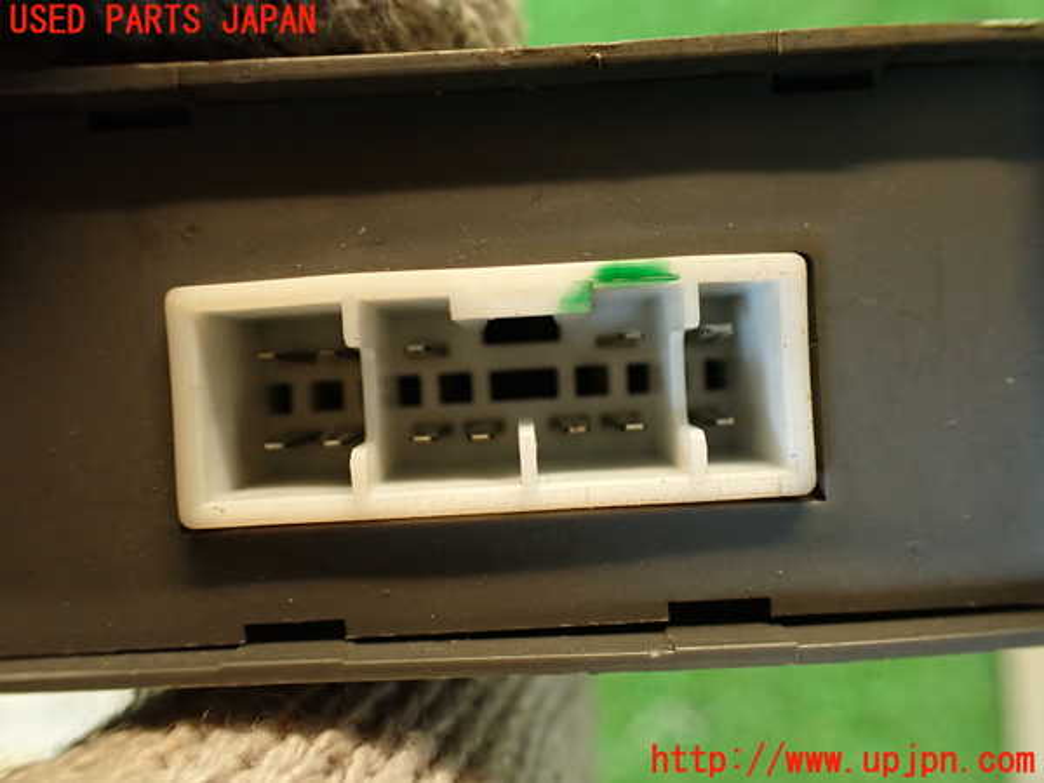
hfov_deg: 60.0
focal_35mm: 30
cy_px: 392
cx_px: 522
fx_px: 905
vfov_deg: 46.8
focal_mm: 5.4
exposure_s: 1/30
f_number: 2.3
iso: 250
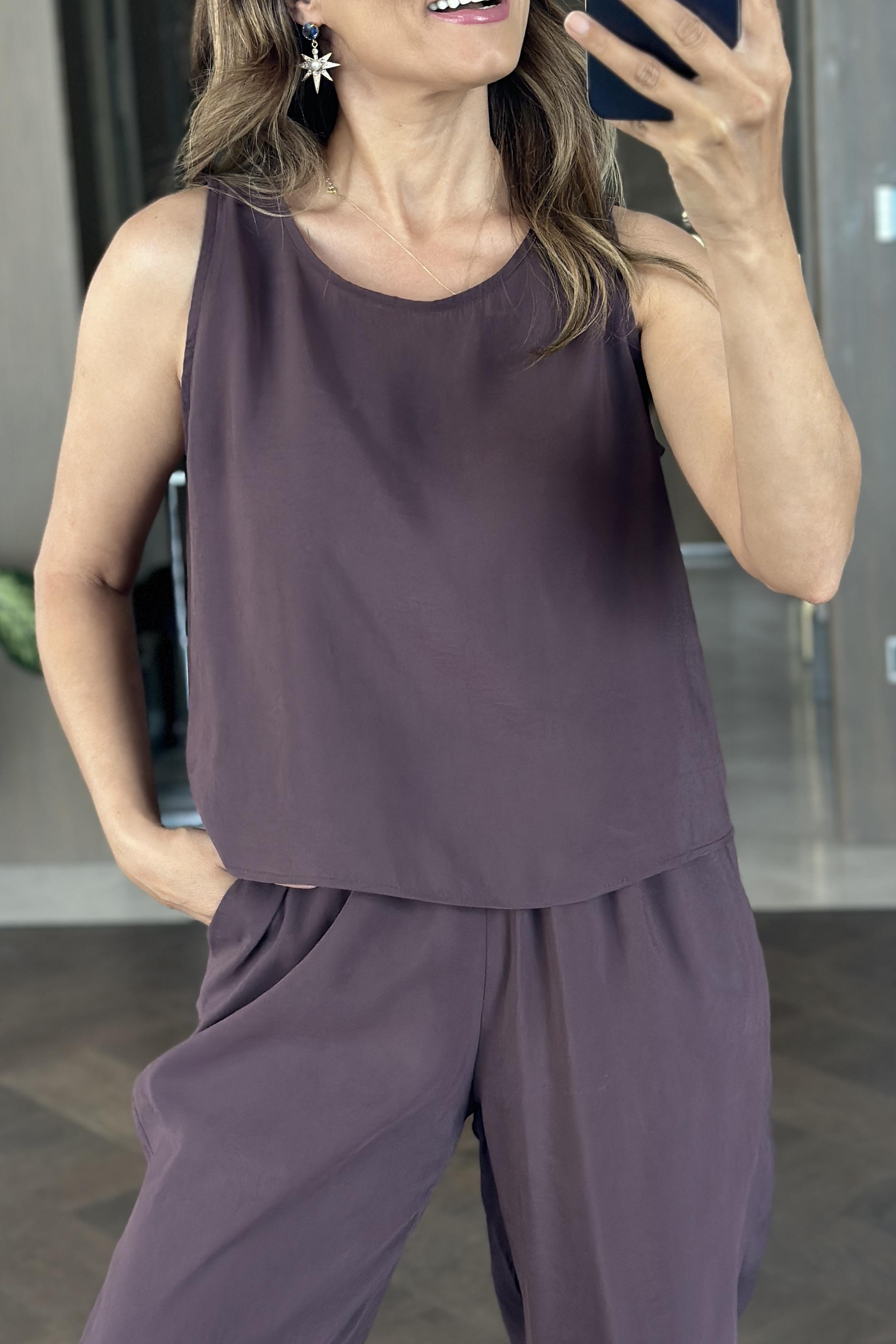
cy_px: 543
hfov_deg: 19.5
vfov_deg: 28.8
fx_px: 2613
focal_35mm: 70
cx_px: 472
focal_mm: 6.86
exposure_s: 1/121
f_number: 1.78
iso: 125
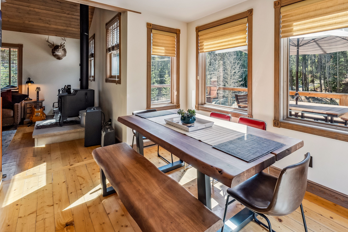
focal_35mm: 18
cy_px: 87
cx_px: 205
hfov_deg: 89.1
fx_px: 174
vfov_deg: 66.4
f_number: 7.1
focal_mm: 14
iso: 640
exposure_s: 1/250
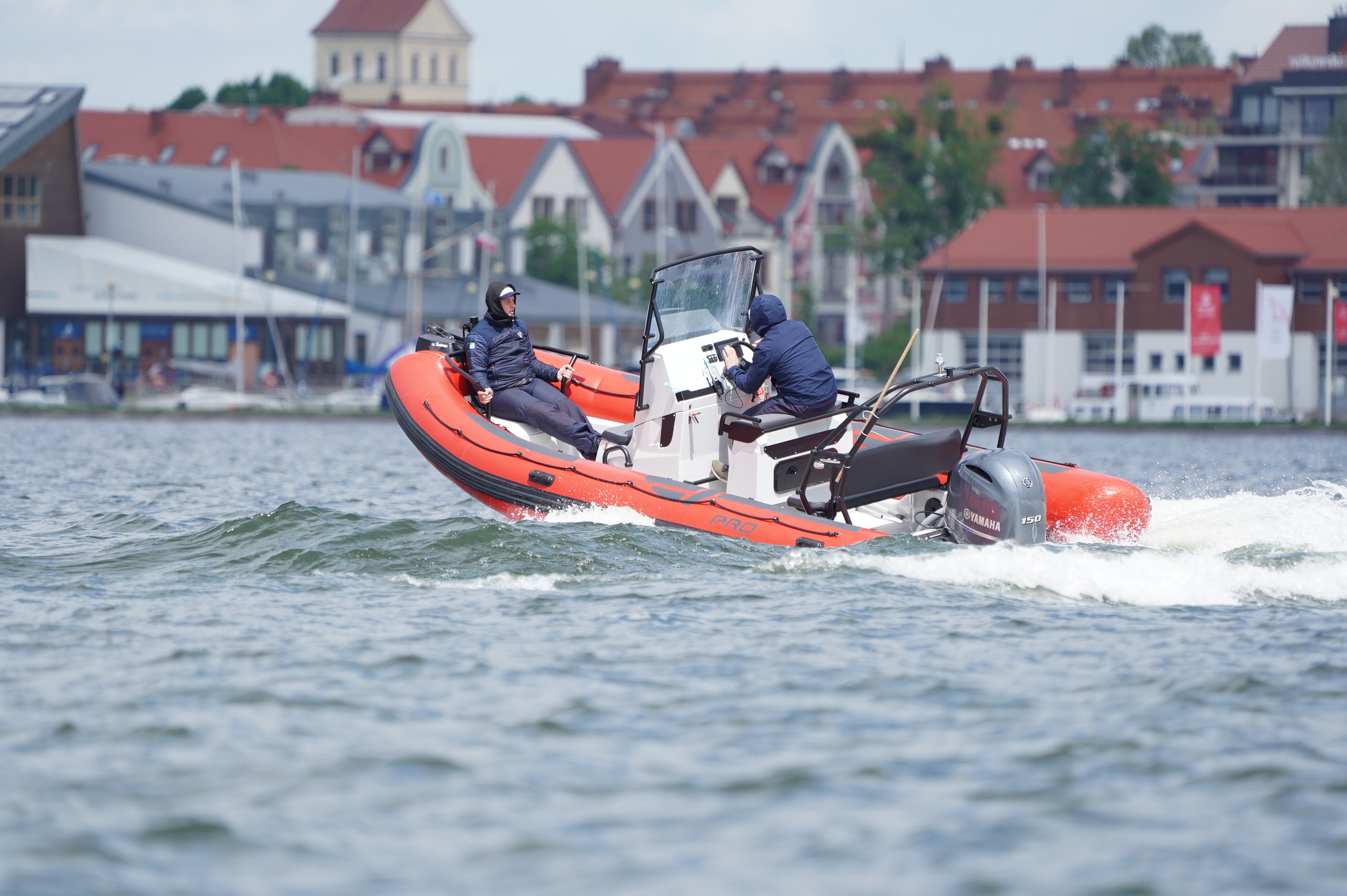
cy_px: 448
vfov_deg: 2.3
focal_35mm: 600
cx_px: 674
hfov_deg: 3.4
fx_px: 22430
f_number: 6.3
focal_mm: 600
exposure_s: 1/1000
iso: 400
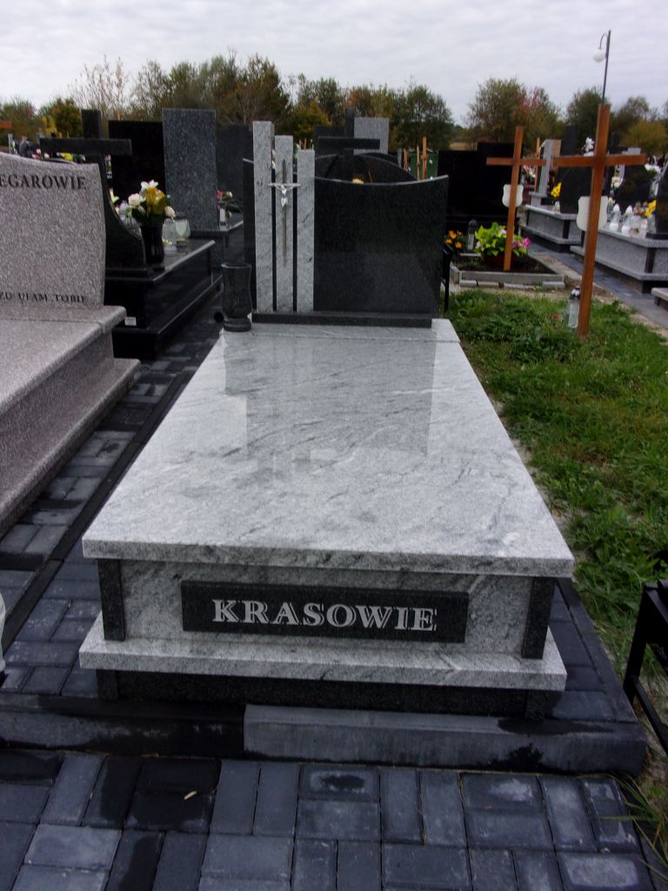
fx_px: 720
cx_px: 334
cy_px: 446
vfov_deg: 63.4
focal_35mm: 28
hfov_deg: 49.7
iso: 80
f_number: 10.8
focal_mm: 5.1
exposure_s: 1/50
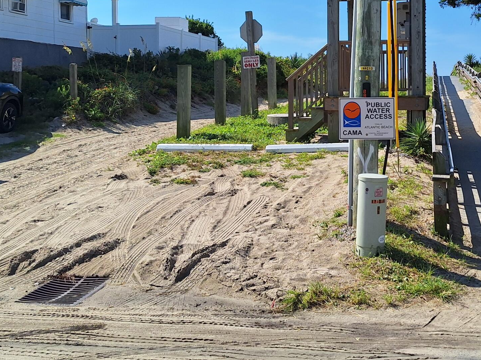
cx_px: 323
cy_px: 84
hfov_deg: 39.2
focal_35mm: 48
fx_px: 667
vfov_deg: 29.7
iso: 40
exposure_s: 1/4098
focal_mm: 5.54
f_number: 1.8
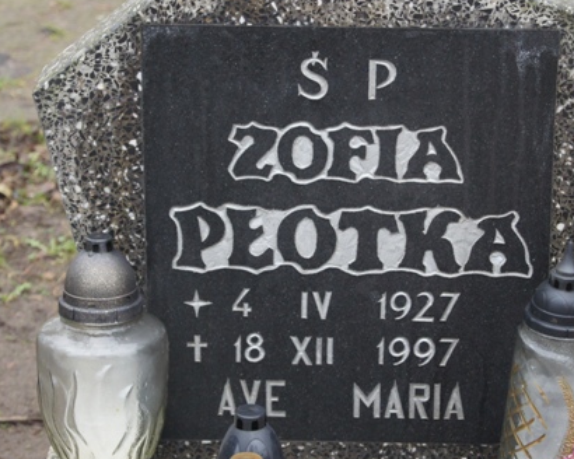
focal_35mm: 121
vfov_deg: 12.8
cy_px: 235
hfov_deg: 15.9
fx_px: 2051
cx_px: 335
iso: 800
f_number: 5.6
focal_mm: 55
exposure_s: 1/100
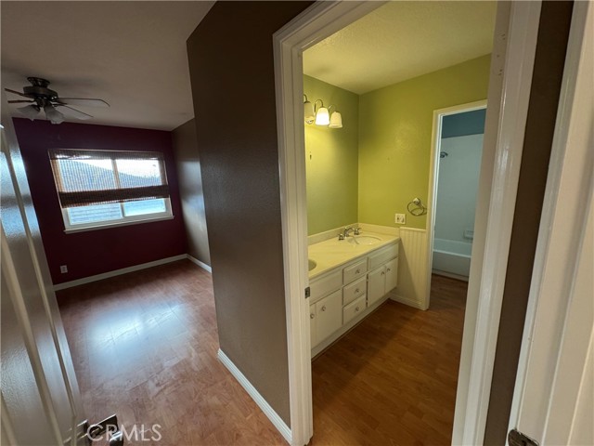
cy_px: 223
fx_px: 240
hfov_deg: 102.1
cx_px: 297
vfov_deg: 85.7
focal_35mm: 14
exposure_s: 1/120
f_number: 2.2
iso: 250
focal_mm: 2.22
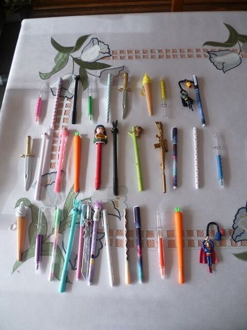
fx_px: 266
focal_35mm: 28
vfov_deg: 63.4
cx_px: 124
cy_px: 165
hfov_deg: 49.7
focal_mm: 5
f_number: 2.8
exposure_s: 1/40
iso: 80
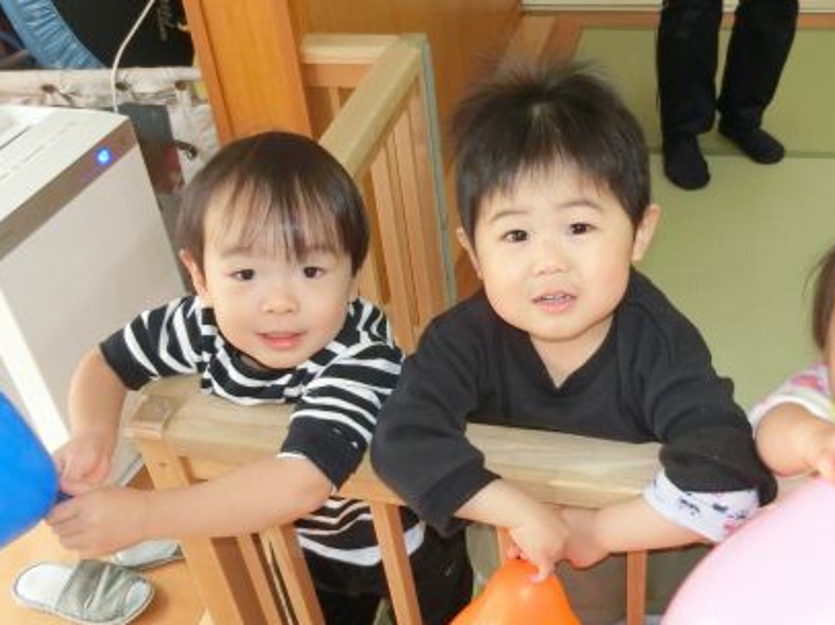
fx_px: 964
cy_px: 336
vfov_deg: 35.9
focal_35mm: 40
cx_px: 464
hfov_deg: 46.7
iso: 400
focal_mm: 4.5
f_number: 3.5
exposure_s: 1/60
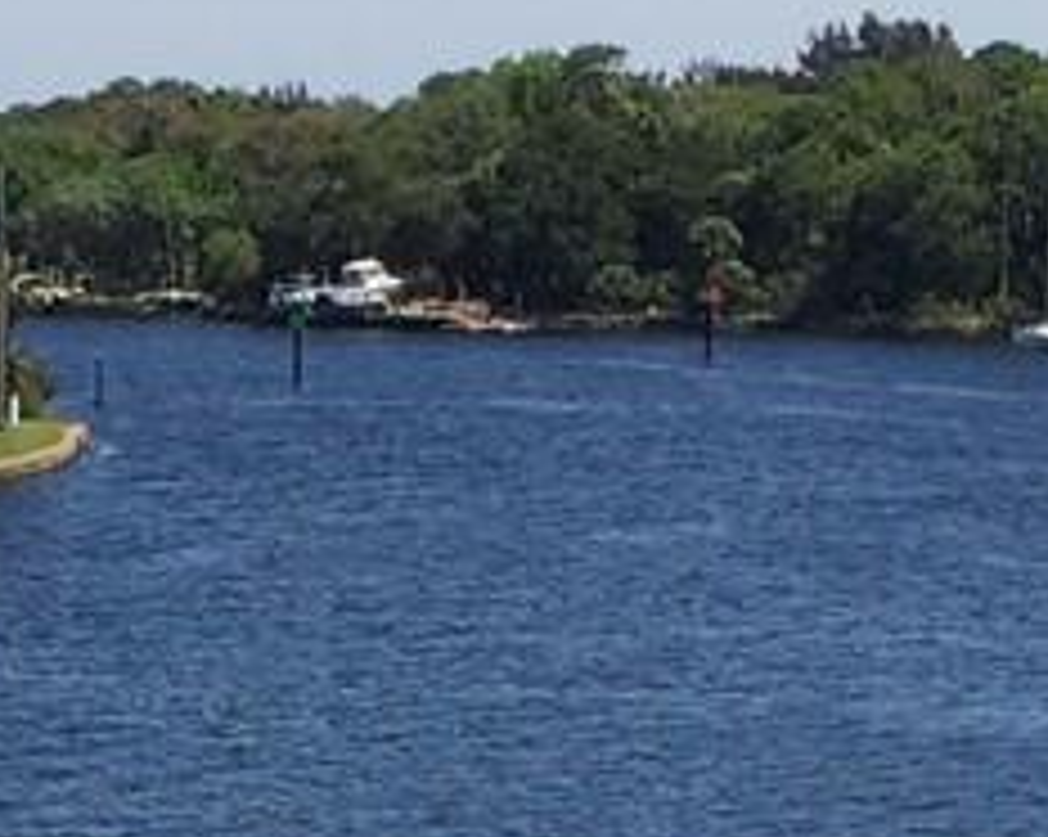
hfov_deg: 9.6
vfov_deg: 7.6
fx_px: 6229
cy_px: 1156
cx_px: 166
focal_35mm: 201
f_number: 2.2
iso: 32
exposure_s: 1/2740
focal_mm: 4.12
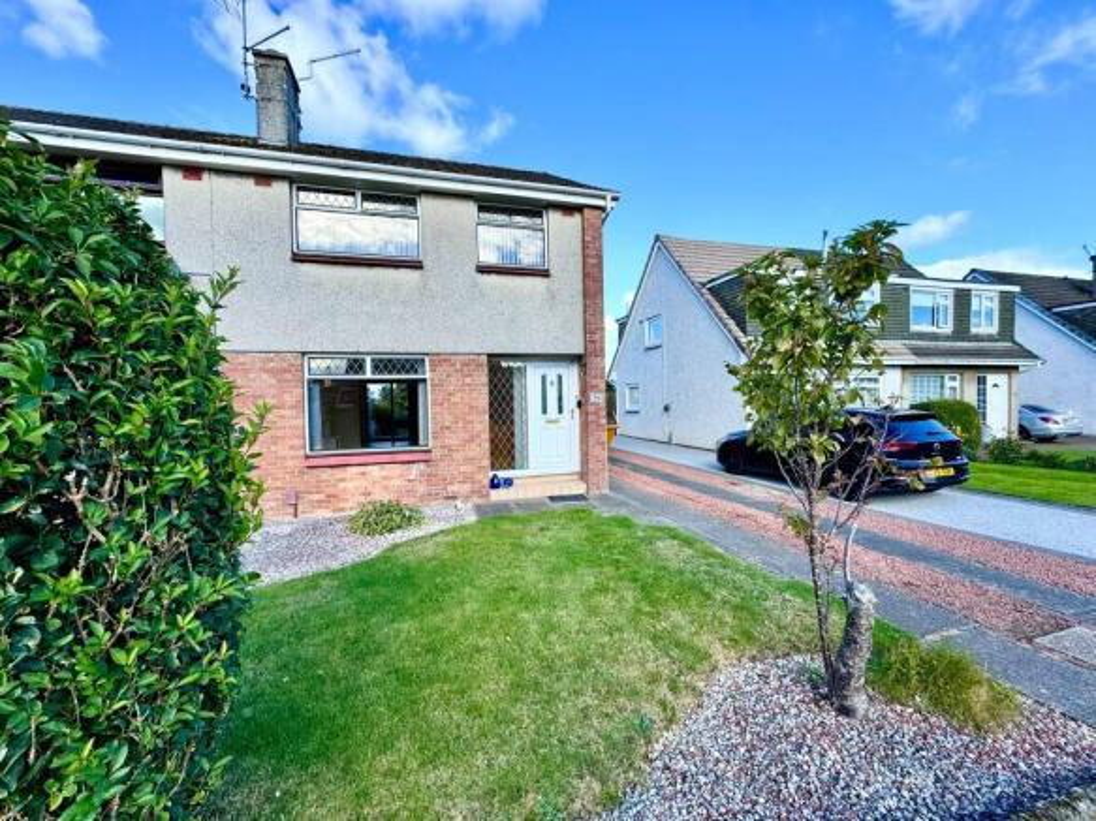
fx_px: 443
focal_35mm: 14
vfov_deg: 85.7
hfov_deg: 102.1
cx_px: 548
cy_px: 410
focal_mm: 2.22
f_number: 2.2
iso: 50
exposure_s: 1/707
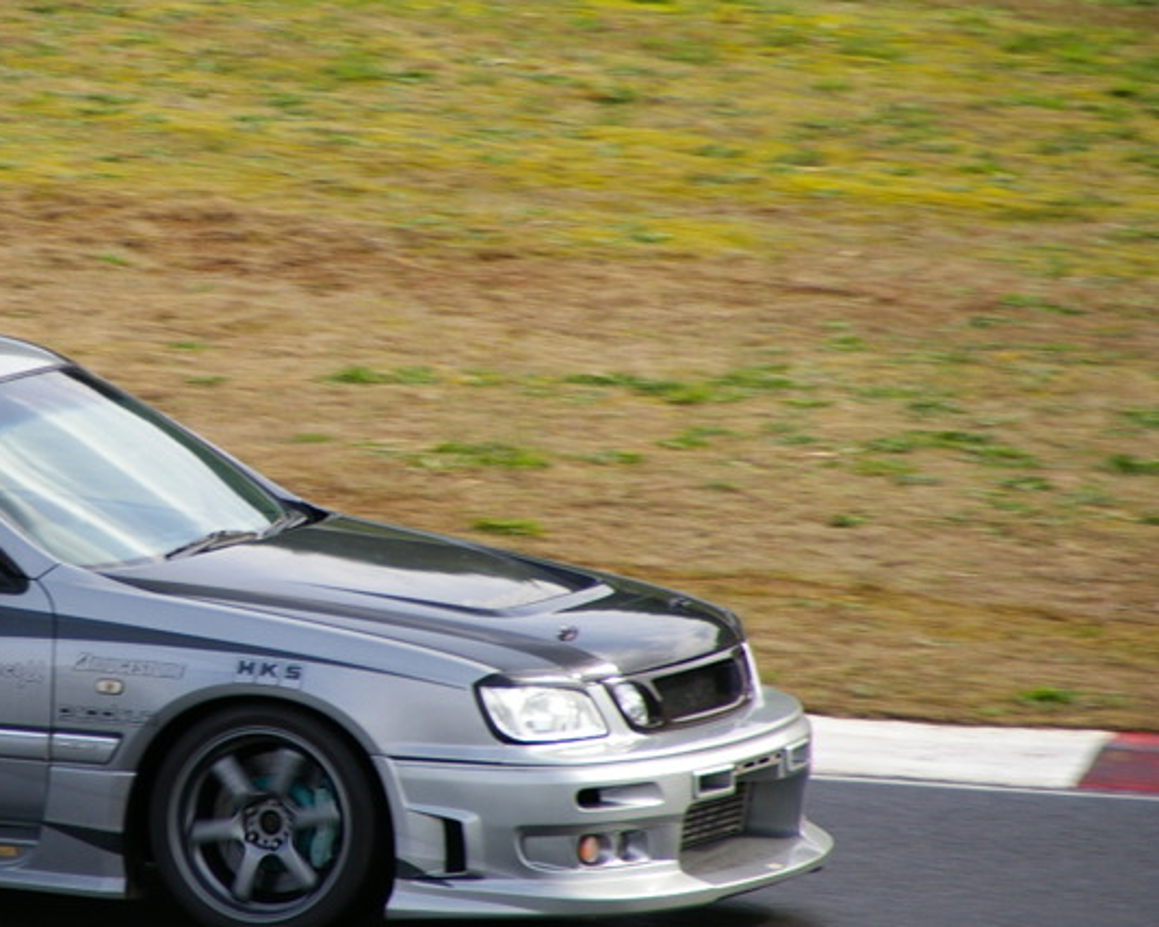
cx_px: 76
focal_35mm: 593
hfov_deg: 3.3
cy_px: 435
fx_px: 20341
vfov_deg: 2.6
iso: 200
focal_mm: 220
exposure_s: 1/250
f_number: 8
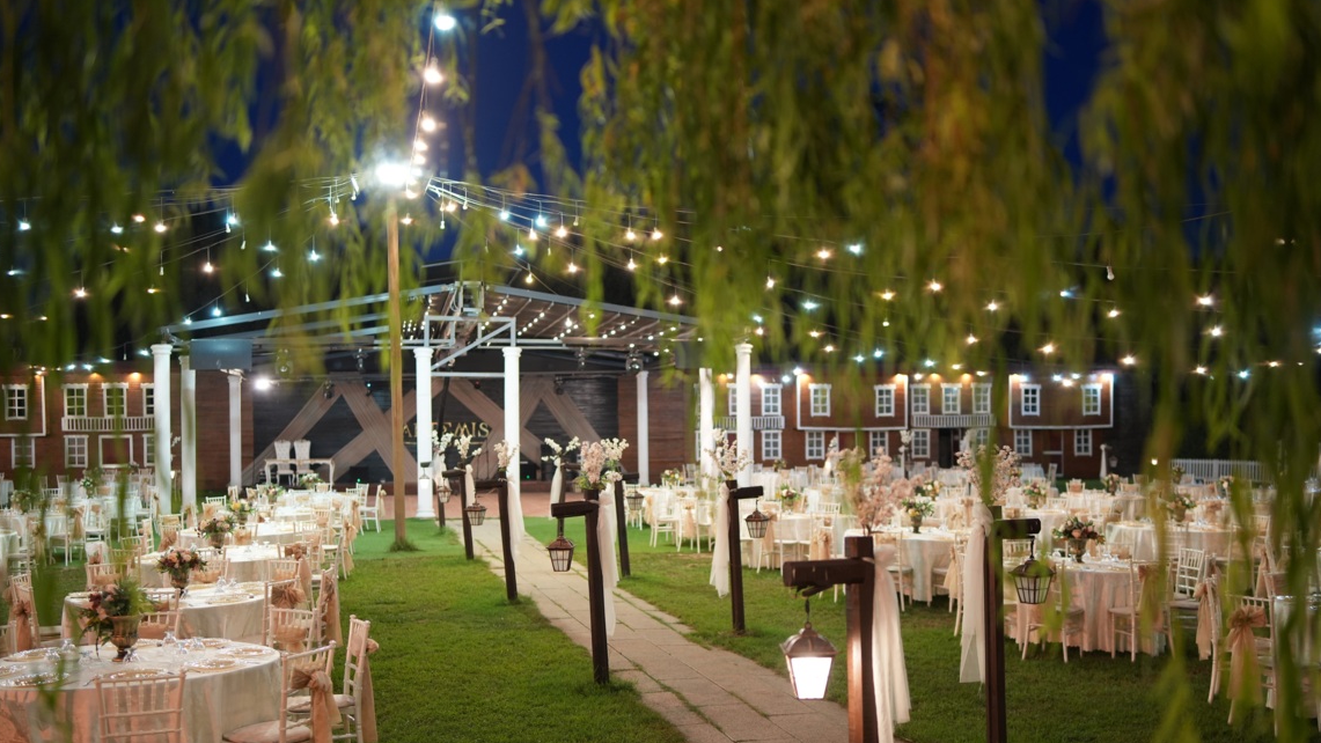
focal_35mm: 37
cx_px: 661
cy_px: 434
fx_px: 1296
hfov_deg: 54.0
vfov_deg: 31.9
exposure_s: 1/100
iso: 1000
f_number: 1.4
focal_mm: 35
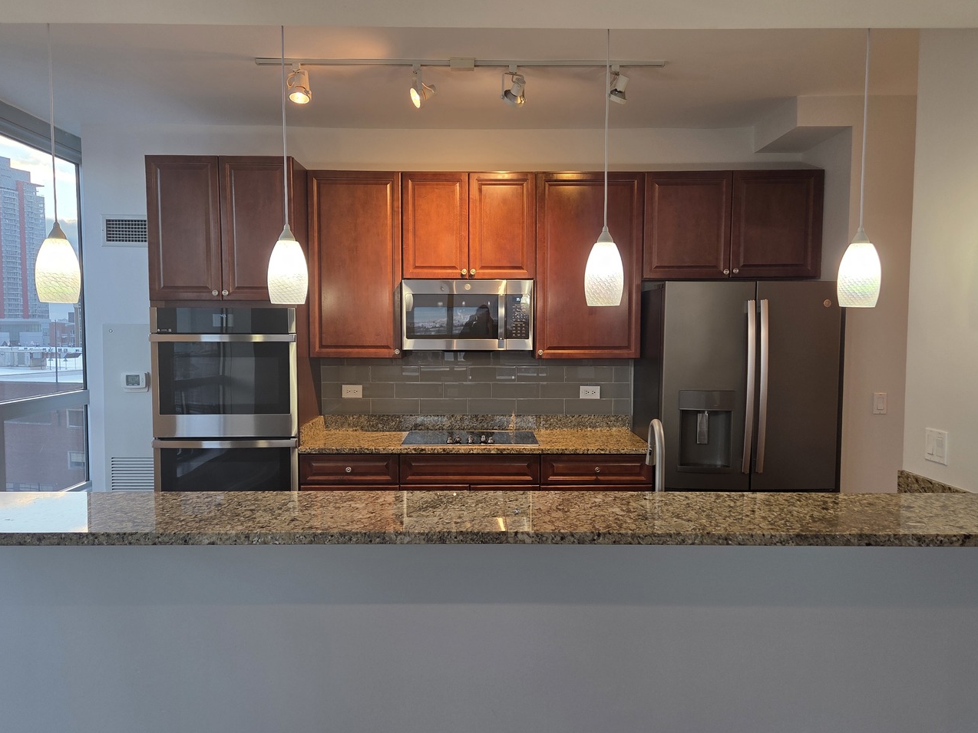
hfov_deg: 67.3
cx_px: 483
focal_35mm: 26
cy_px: 375
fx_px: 734
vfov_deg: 53.0
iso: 100
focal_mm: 5.4
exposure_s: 1/120
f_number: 1.8
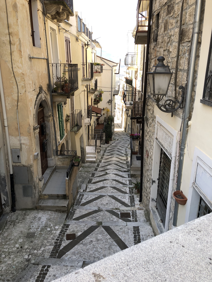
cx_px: 106
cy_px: 141
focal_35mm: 28
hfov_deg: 49.7
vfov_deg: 63.4
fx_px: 229
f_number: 1.8
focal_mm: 3.99
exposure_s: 1/249
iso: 20
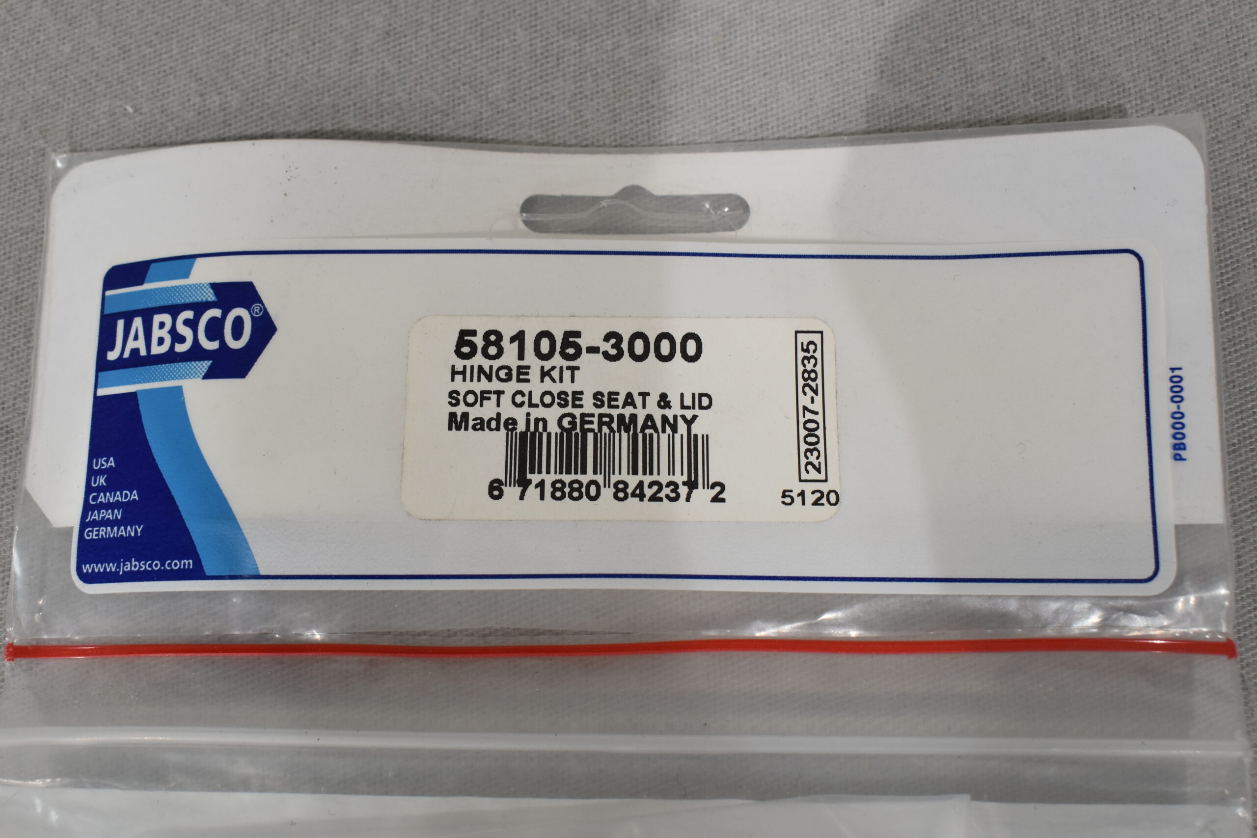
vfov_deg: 33.0
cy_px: 419
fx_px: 1414
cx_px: 628
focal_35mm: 40
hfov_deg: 47.9
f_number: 8
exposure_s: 1/60
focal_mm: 27
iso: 400
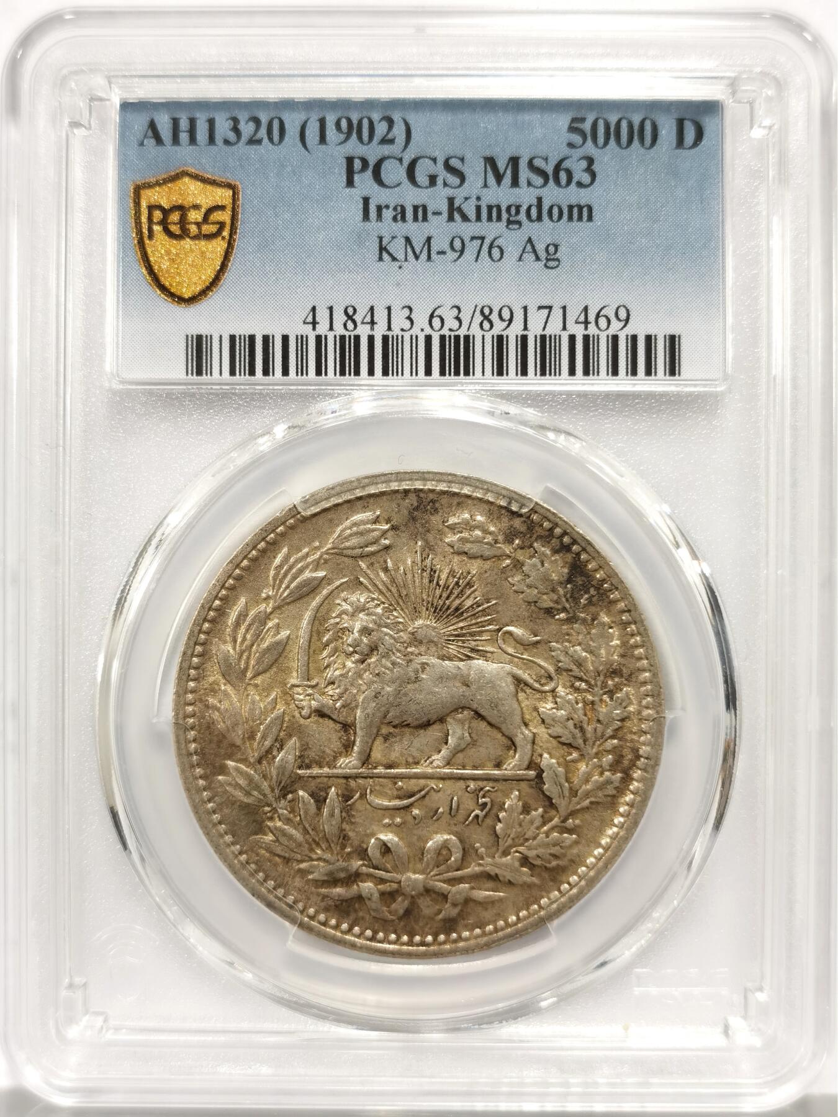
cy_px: 558
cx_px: 419
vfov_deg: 35.5
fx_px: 1743
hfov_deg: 27.0
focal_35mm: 54
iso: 160
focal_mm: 5.56
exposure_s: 1/100
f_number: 16
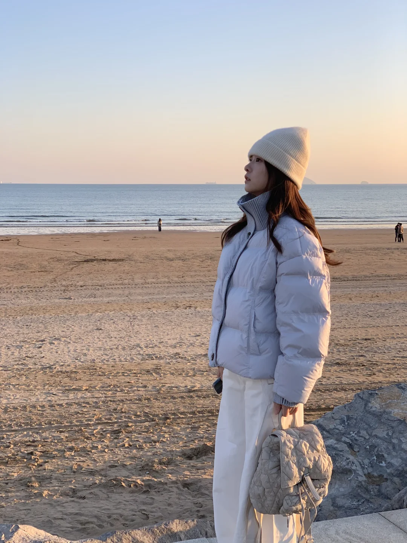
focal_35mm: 52
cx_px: 204
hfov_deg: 28.0
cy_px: 272
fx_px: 815
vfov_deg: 36.8
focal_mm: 6
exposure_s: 1/353
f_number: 2.4
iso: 16
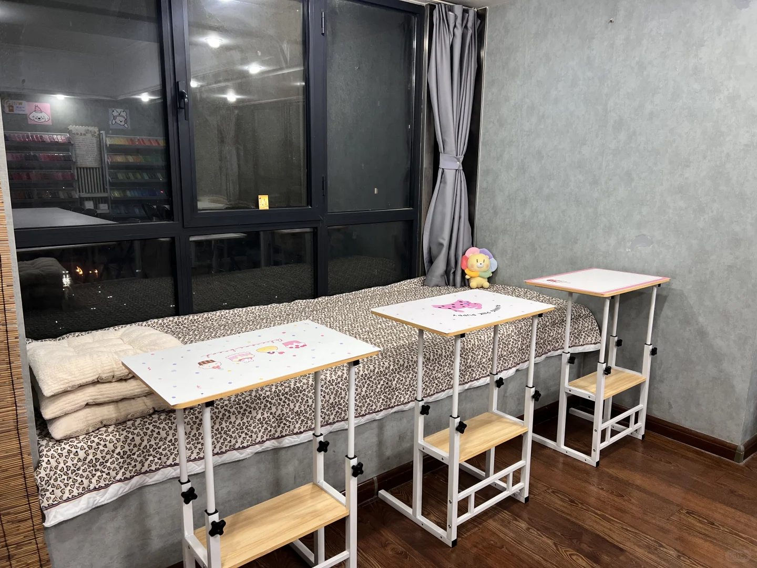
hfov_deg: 67.3
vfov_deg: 53.1
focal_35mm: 26
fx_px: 569
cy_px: 284
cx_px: 378
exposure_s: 1/100
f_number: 1.5
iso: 125
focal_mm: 5.7
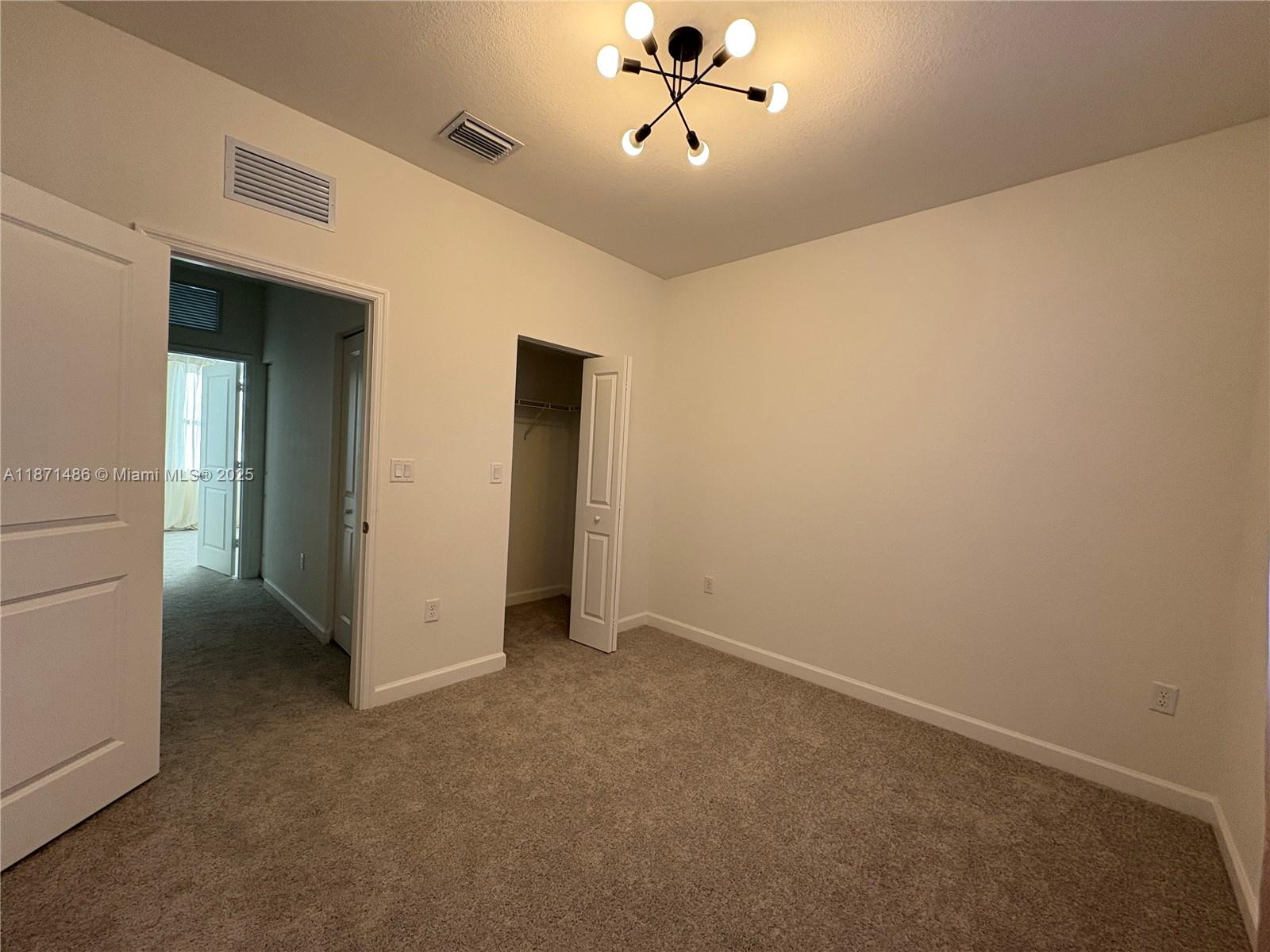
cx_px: 635
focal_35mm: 14
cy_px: 476
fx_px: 514
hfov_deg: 102.1
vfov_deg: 85.7
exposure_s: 1/99
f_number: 2.2
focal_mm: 2.22
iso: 200
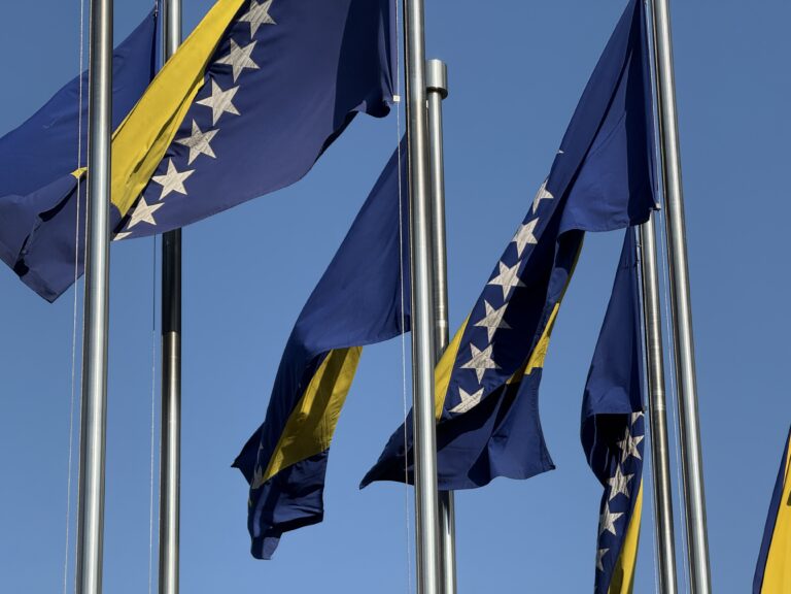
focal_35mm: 120
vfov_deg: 12.3
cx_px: 396
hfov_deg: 16.4
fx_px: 2742
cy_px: 297
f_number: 2.8
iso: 64
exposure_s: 1/1342
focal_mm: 15.66
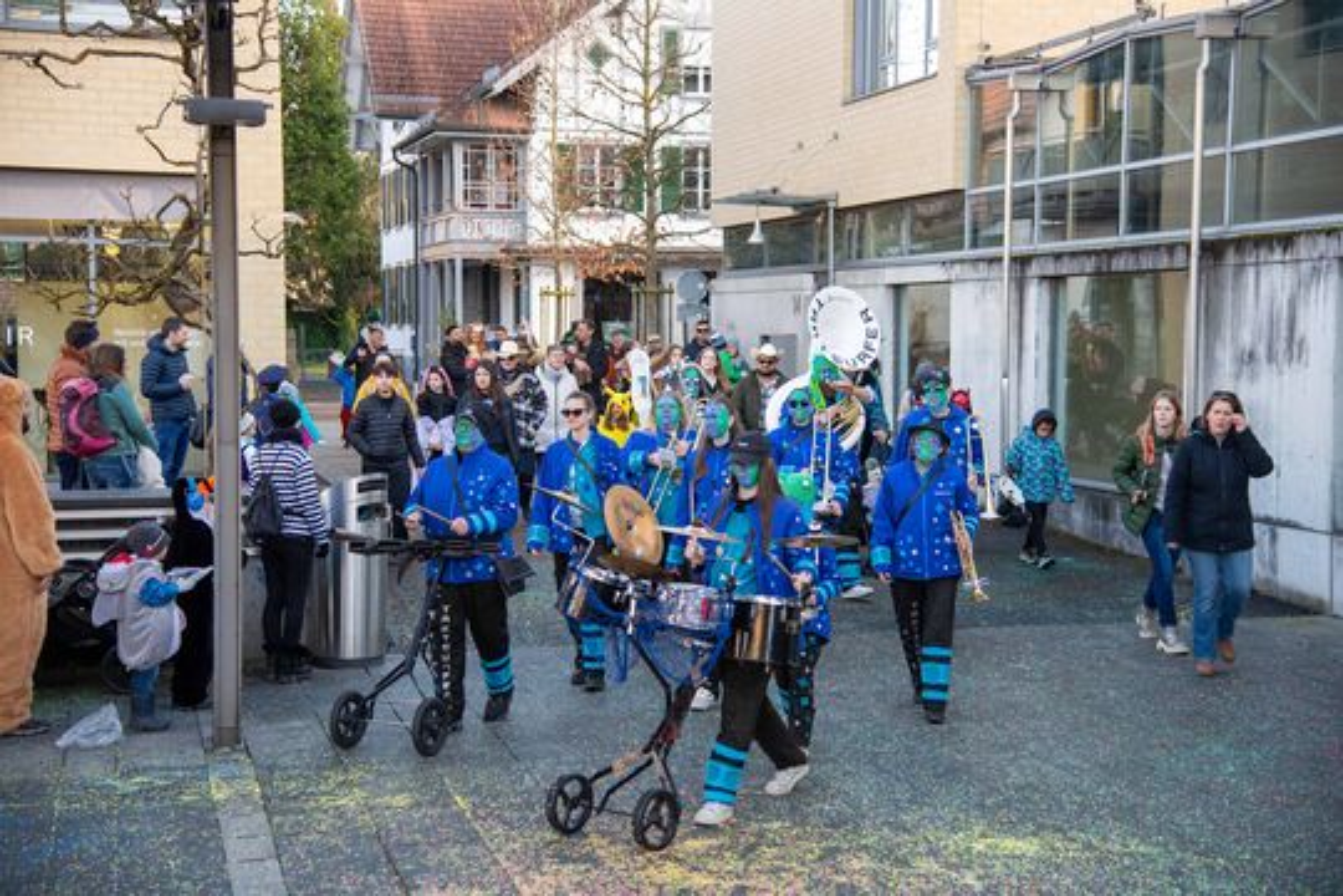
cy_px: 448
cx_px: 672
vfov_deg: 23.4
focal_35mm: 58
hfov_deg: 34.5
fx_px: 2164
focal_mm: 58
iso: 1250
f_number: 4
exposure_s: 1/500
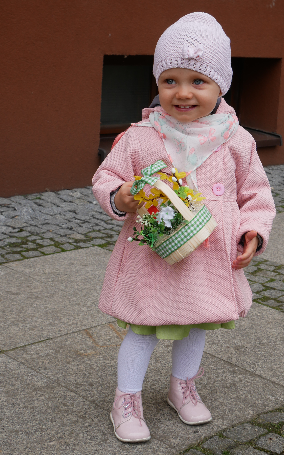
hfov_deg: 19.4
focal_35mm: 67
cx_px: 171
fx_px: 830
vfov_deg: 30.6
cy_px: 223
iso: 200
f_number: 8
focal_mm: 28
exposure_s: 1/200
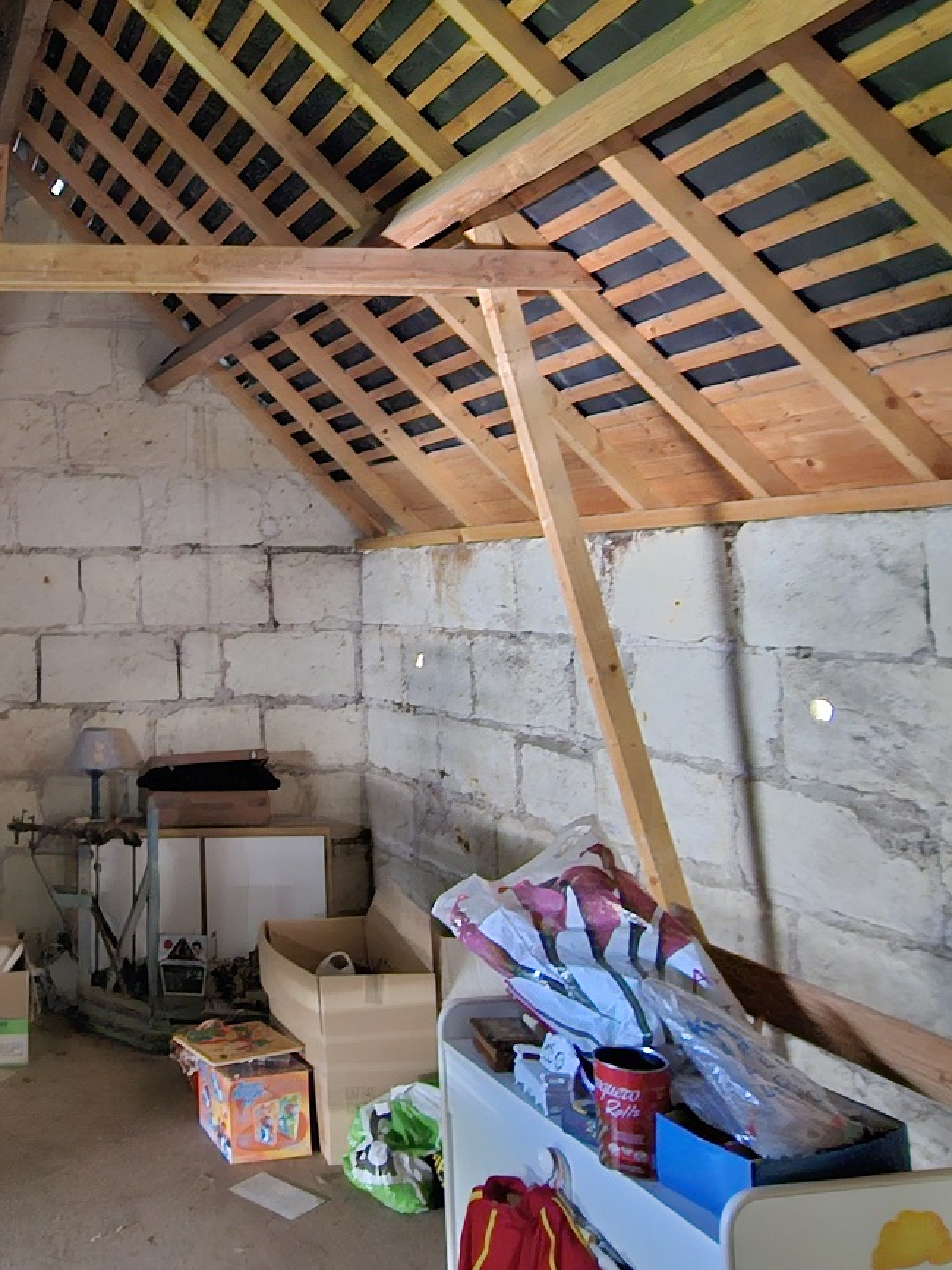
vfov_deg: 59.1
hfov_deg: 41.4
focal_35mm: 30
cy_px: 466
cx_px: 25
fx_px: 1100
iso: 1000
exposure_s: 1/8
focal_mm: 2.2
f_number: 2.2
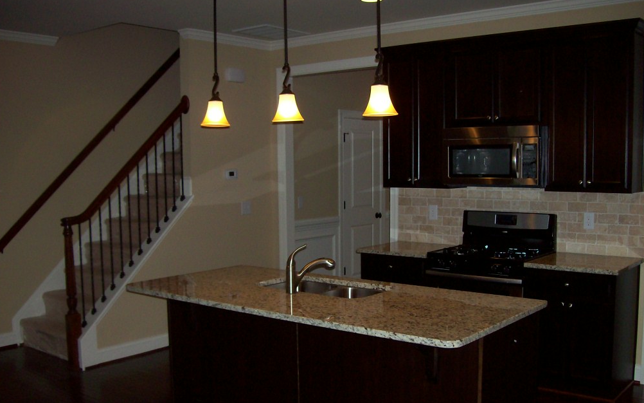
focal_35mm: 39
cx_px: 320
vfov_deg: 32.7
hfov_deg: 50.4
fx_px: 684
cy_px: 234
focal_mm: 6
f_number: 2.7
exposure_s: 1/64
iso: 80
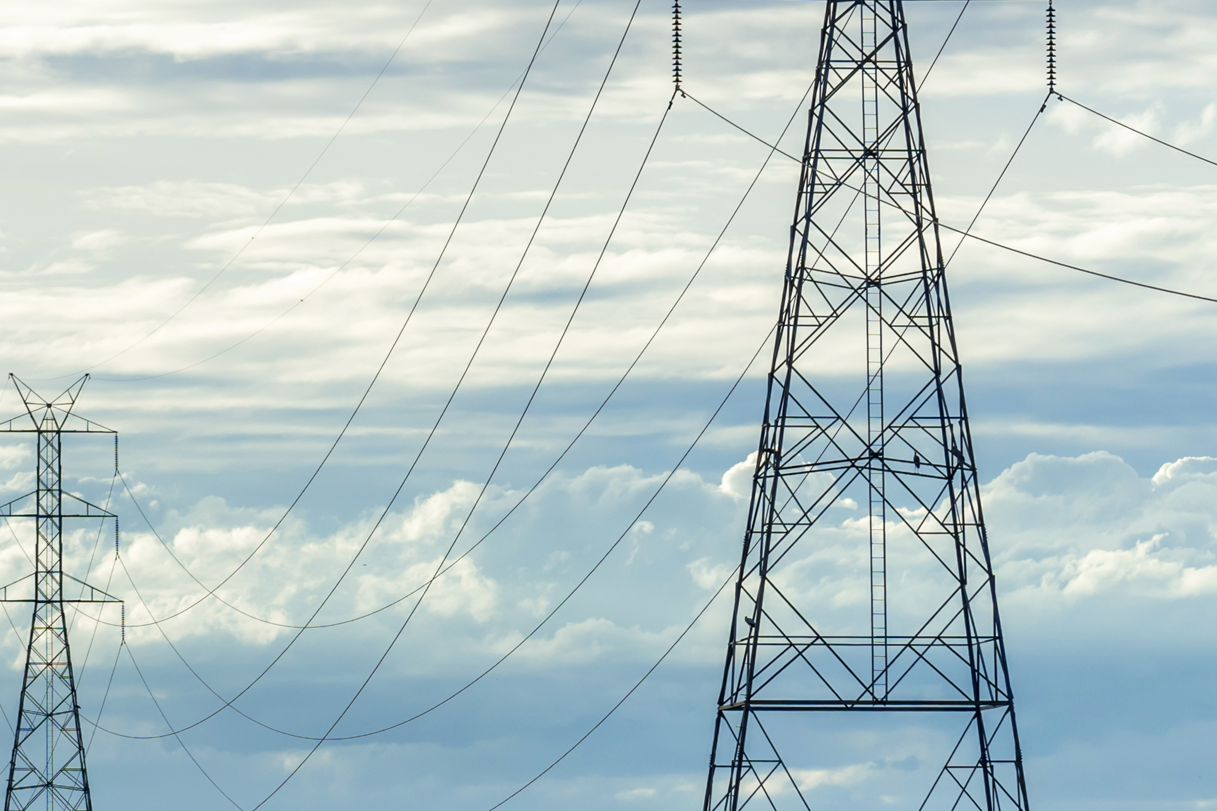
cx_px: -14
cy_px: 205
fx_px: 11087
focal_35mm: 328
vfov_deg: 4.2
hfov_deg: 6.3
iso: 200
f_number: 8
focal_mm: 114
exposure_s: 1/640
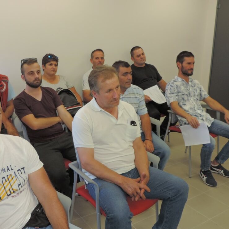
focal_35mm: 39
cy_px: 114
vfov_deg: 42.8
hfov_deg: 42.7
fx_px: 292
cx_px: 99
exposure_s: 1/50
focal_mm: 5.8
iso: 200
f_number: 3.2
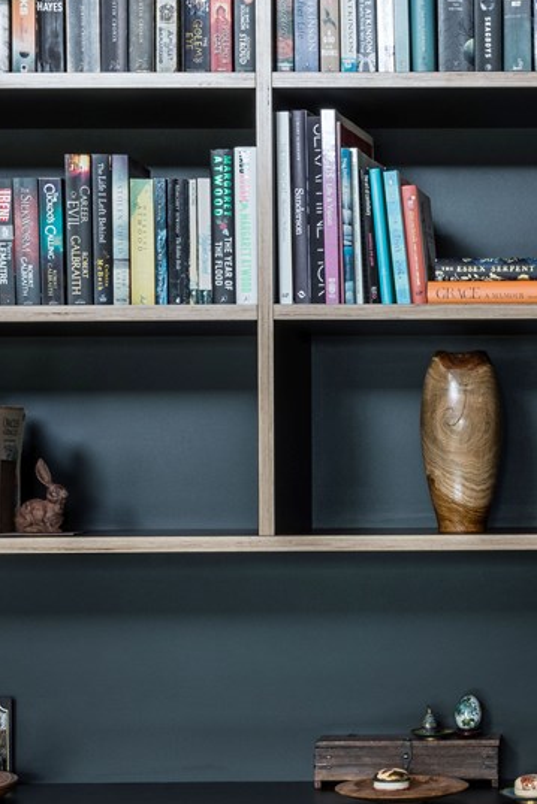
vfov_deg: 23.4
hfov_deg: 15.2
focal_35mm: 87
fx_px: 1945
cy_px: 466
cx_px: 646
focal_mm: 26
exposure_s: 1
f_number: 14
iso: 100
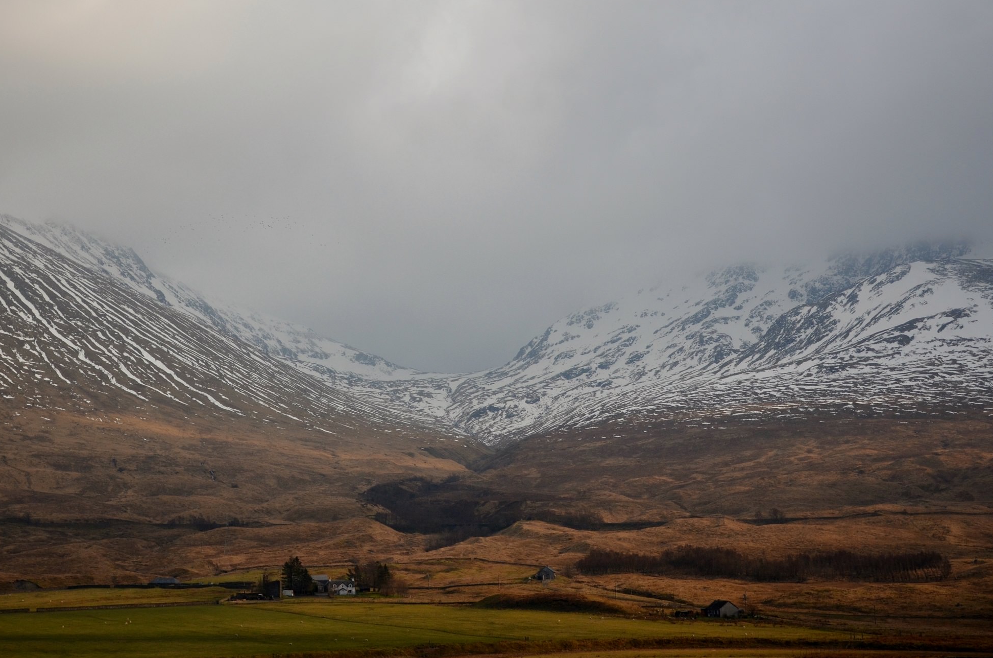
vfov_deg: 23.6
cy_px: 275
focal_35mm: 57
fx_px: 1569
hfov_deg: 35.0
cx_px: 404
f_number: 4.2
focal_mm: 30
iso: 250
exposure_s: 1/2500
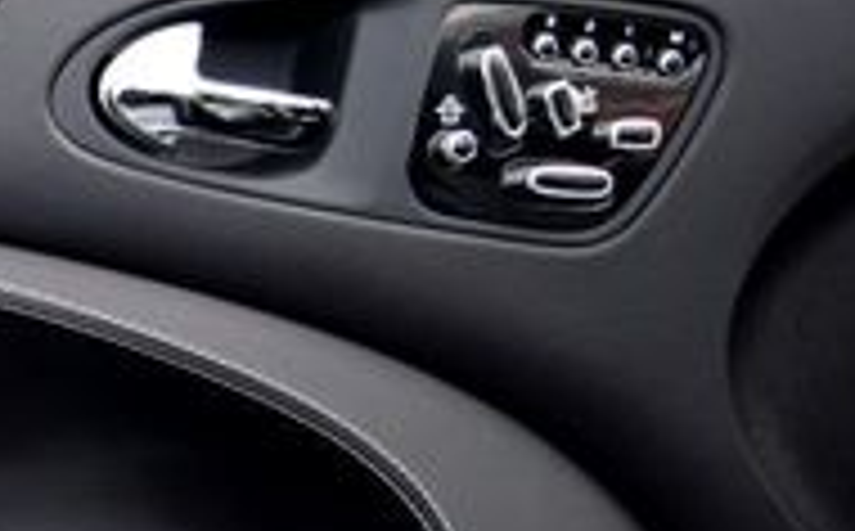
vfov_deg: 10.8
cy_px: 583
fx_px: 2761
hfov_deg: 16.2
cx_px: -387
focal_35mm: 119
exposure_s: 1/60
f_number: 4
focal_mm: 23
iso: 400
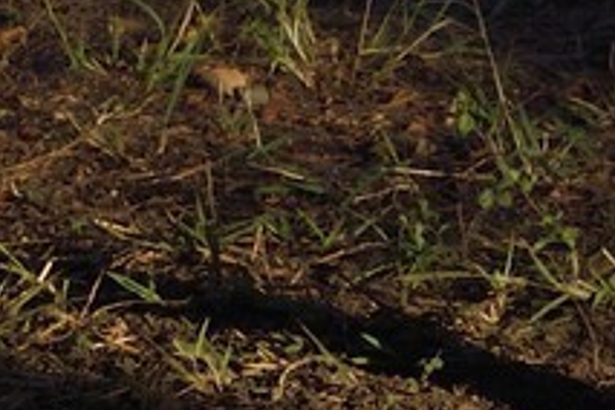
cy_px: -372
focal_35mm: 645
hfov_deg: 3.1
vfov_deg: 2.1
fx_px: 11018
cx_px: -1542
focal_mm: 86
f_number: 13
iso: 400
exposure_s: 1/250
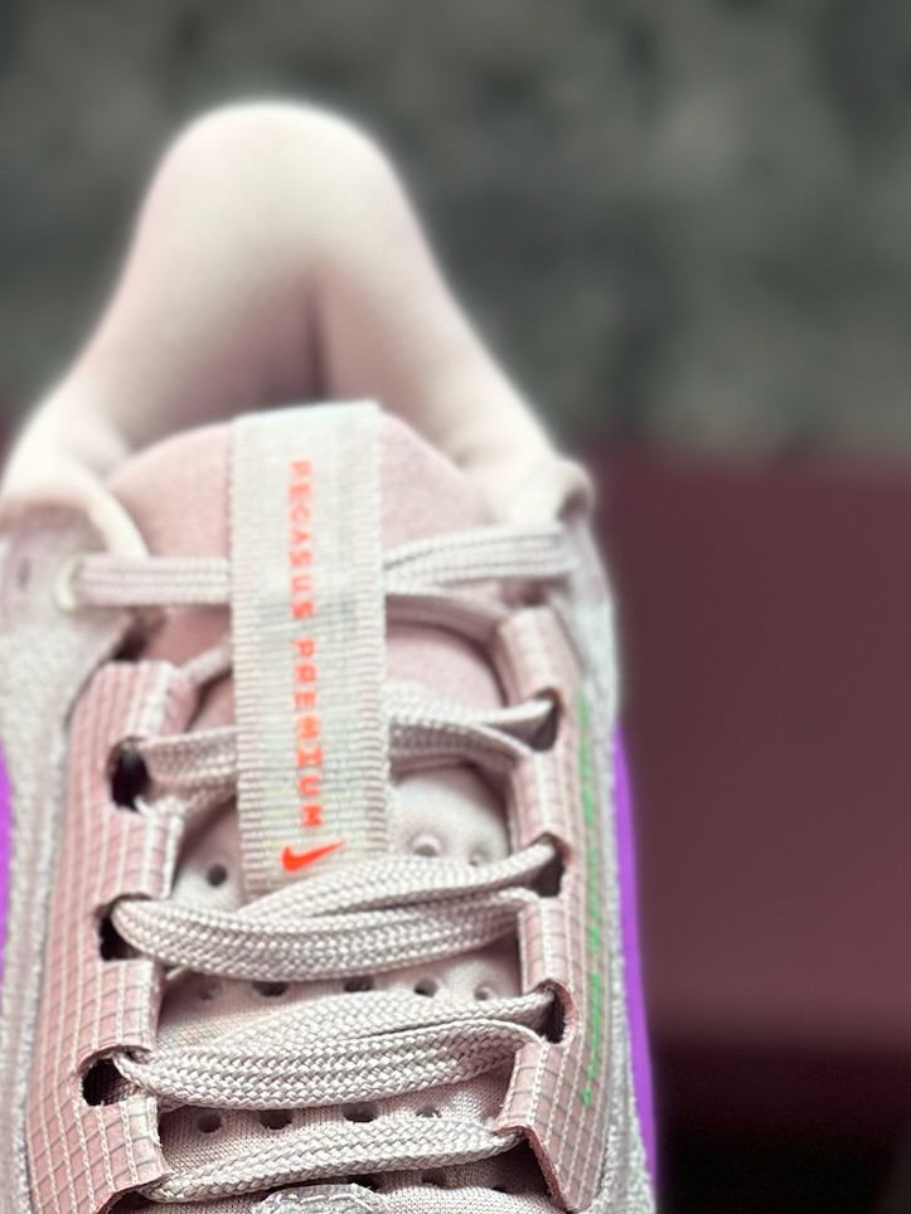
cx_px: 301
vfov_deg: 18.8
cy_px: 1206
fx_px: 3579
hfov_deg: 14.5
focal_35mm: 102
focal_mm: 6.86
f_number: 1.78
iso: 80
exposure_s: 1/911
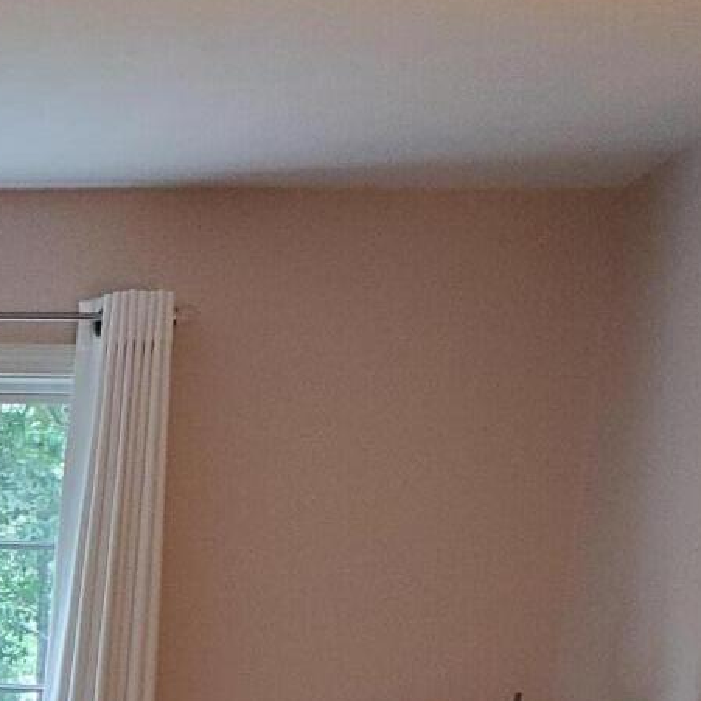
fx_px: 2337
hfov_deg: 14.8
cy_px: 1018
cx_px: -583
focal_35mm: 102
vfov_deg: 15.8
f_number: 2.4
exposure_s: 1/39
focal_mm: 4.3
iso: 320
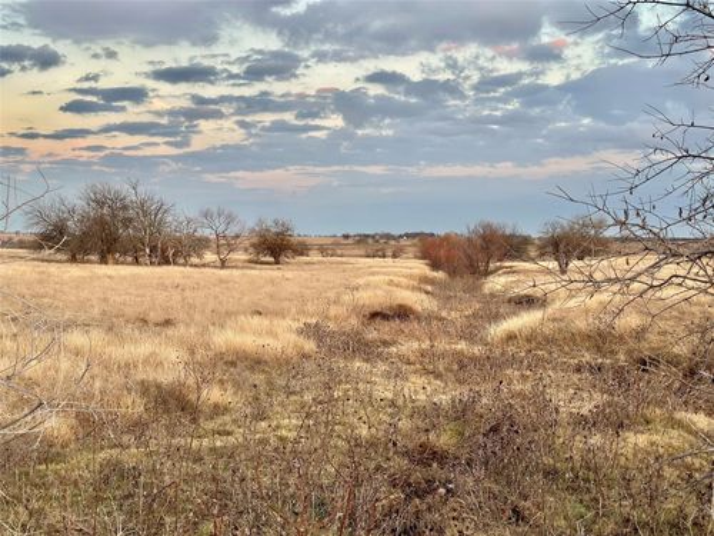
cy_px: 268
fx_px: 990
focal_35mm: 48
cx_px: 357
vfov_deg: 30.3
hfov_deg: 39.7
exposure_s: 1/177
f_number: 1.78
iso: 64
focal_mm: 6.86
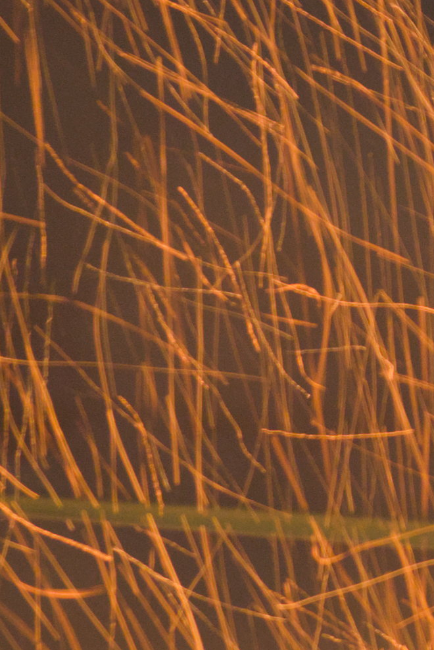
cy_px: 134
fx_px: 3679
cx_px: 1044
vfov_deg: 10.1
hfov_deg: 6.4
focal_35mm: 204
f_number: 2.8
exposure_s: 1/8
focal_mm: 21.5
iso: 800
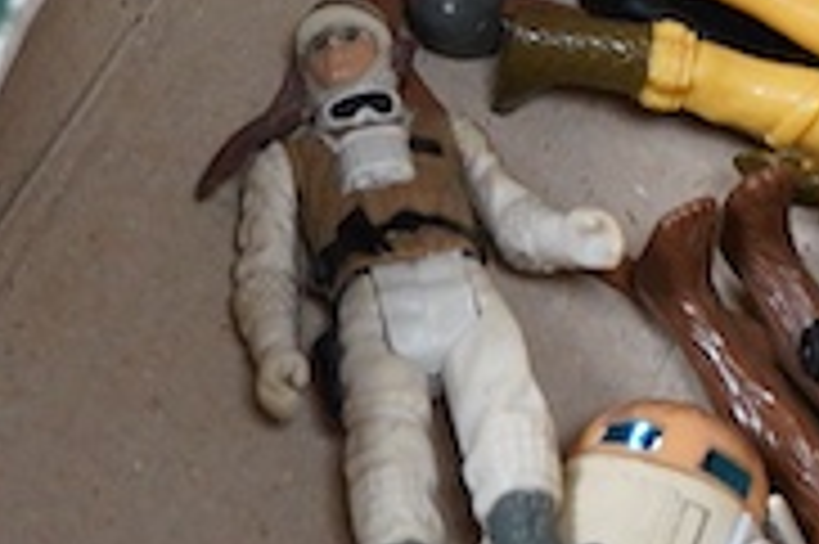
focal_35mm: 223
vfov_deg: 6.1
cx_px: 1444
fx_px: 5069
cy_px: 184
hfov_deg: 8.9
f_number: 3.5
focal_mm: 30
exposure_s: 1/125
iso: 1250
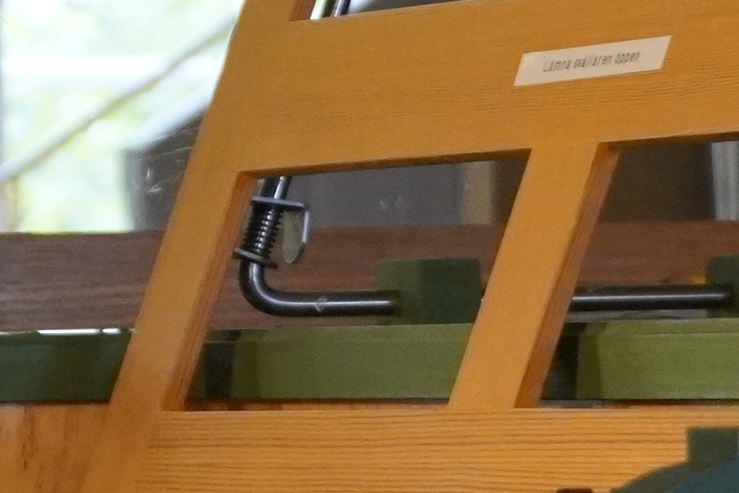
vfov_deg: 3.3
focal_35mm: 414
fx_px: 8502
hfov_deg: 4.9
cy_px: 478
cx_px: -336
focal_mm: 46
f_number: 5
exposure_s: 1/160
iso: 2500
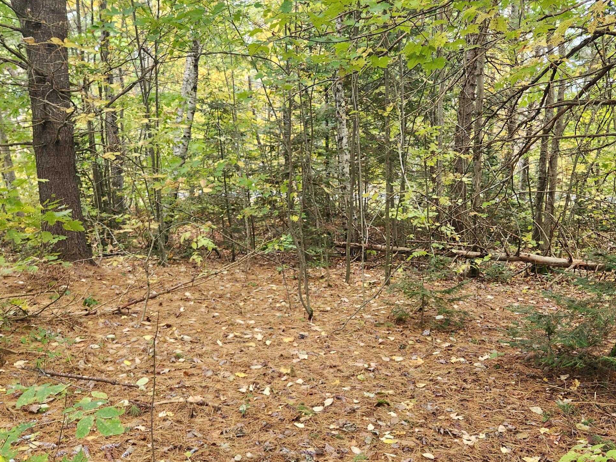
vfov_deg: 39.5
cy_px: 276
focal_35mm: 36
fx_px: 641
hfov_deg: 51.3
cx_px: 341
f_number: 1.8
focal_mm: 5.4
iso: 125
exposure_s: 1/180
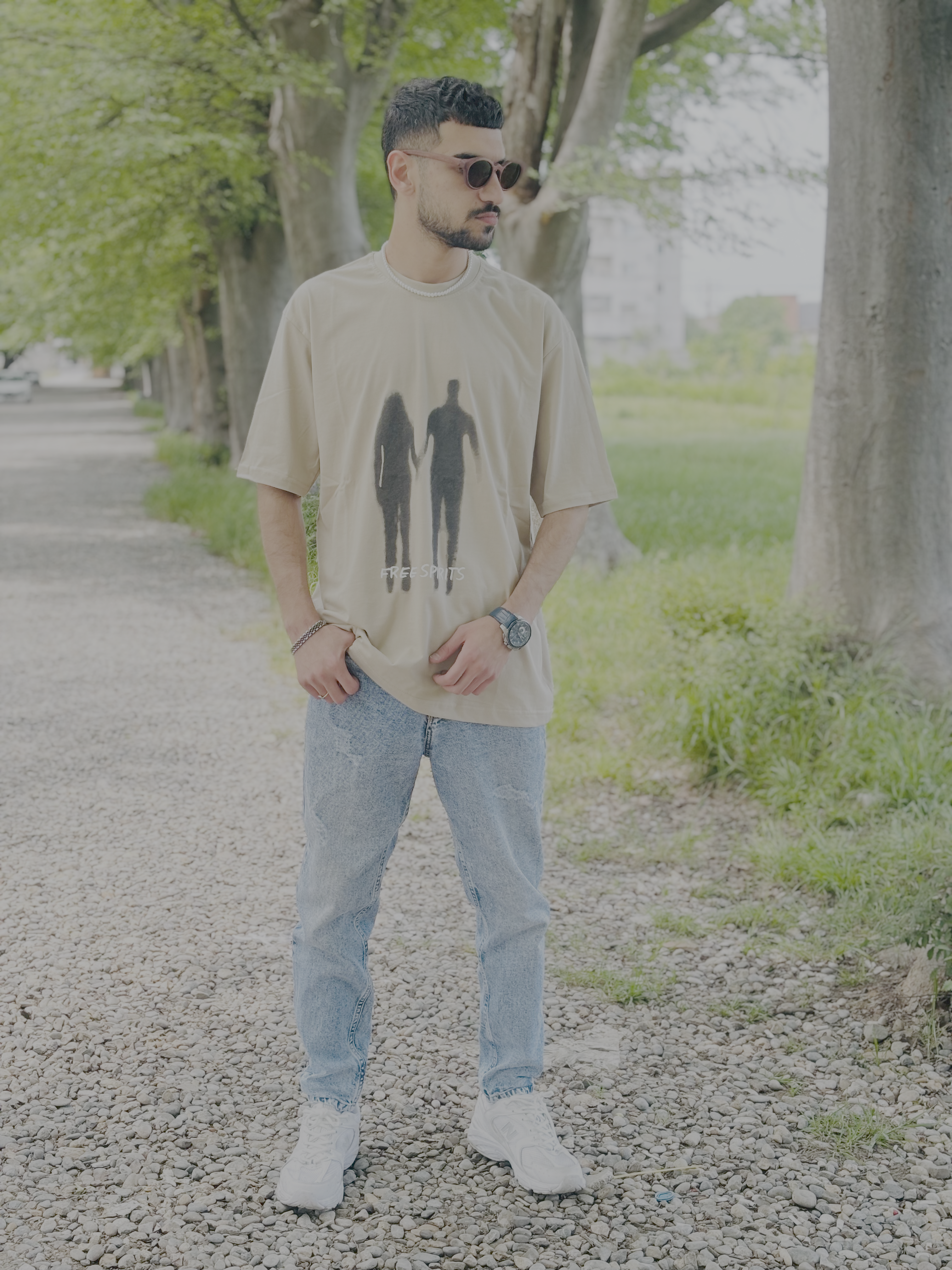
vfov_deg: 36.8
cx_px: 476
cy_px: 635
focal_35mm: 52
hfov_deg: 28.0
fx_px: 1907
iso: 32
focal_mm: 5.96
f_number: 1.6
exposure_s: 1/405
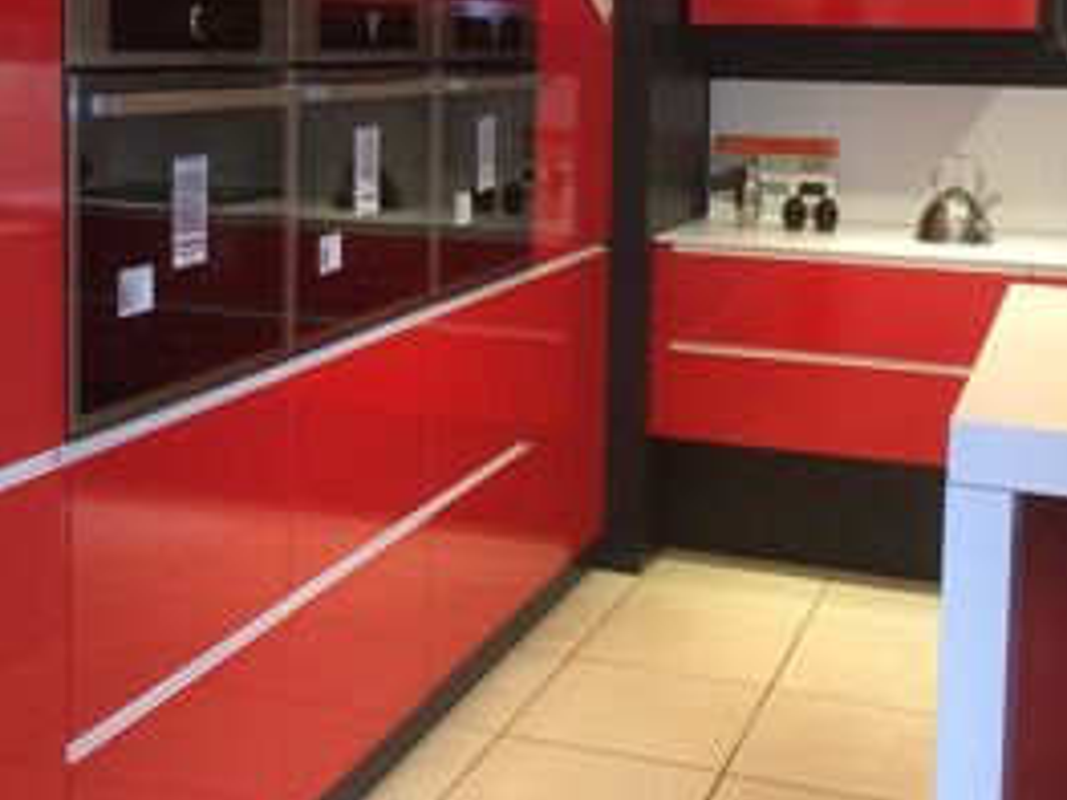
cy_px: 203
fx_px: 1633
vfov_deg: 27.1
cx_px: 515
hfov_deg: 36.2
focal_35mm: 53
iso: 160
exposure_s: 1/33
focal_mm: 4.15
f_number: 2.2
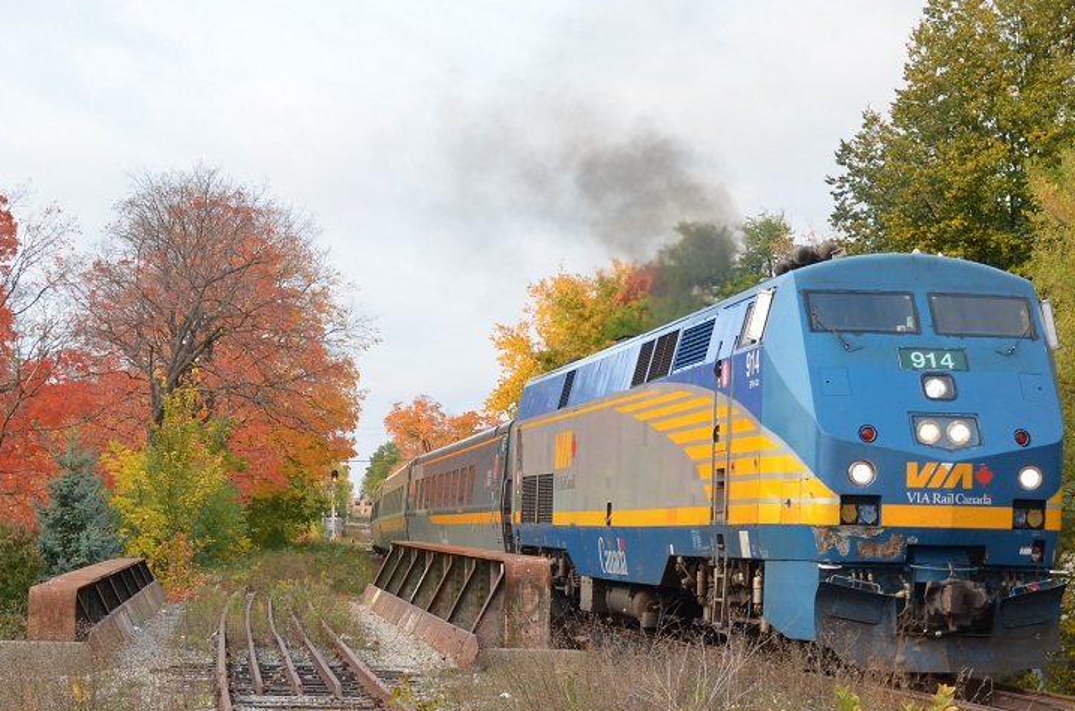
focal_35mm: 75
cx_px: 477
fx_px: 2234
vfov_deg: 18.0
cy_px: 544
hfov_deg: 27.0
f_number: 4.5
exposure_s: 1/1250
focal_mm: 28
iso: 400
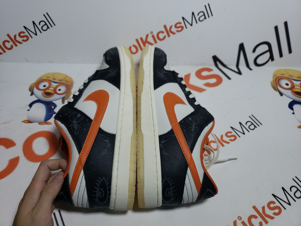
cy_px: 113
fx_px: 226
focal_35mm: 26
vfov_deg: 53.1
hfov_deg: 67.3
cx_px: 150
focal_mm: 4.3
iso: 50
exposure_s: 1/904
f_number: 1.5
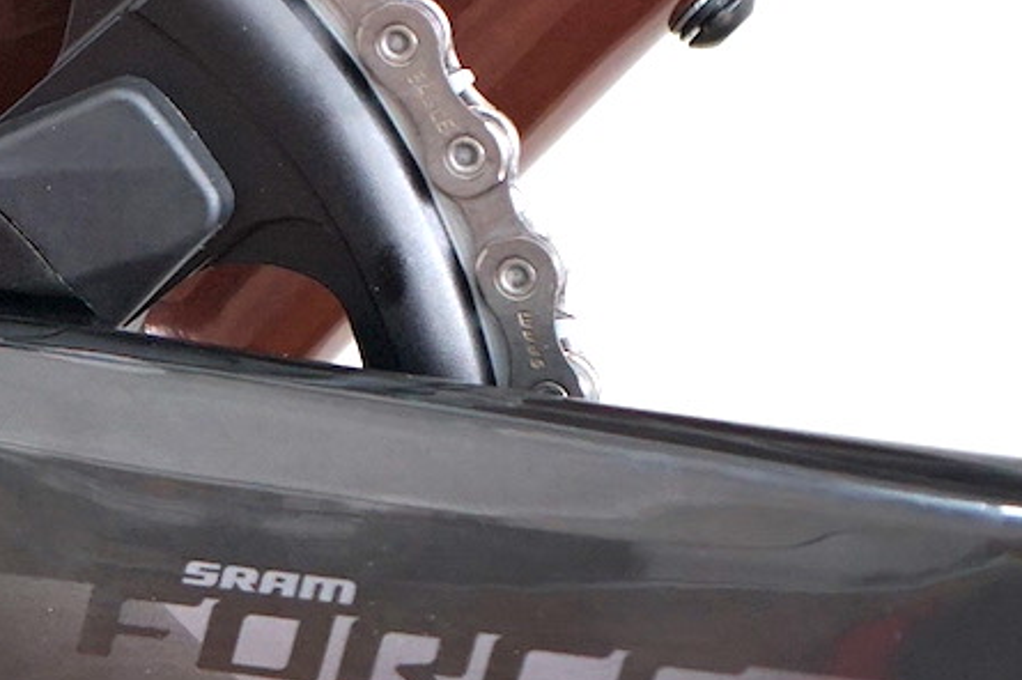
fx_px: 4822
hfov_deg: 11.9
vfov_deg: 8.0
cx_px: -181
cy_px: 74
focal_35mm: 170
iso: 800
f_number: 4
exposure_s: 1/160
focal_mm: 36
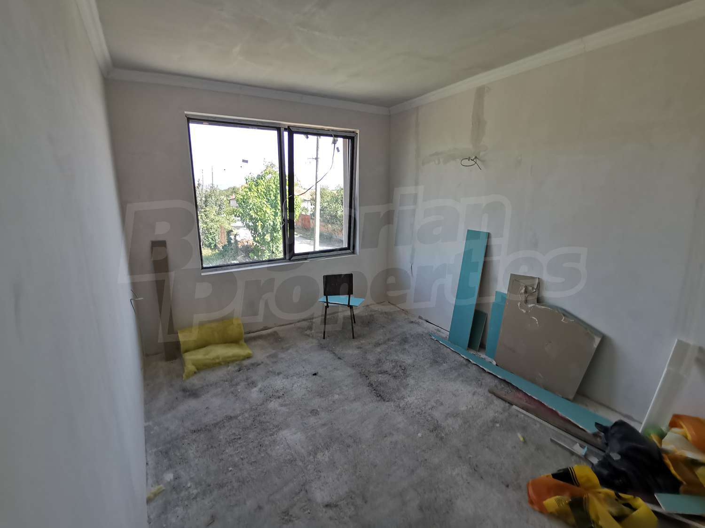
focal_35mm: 17
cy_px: 264
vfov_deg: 74.7
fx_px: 346
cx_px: 352
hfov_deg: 91.0
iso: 100
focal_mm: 2.23
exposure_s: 1/100
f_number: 2.2
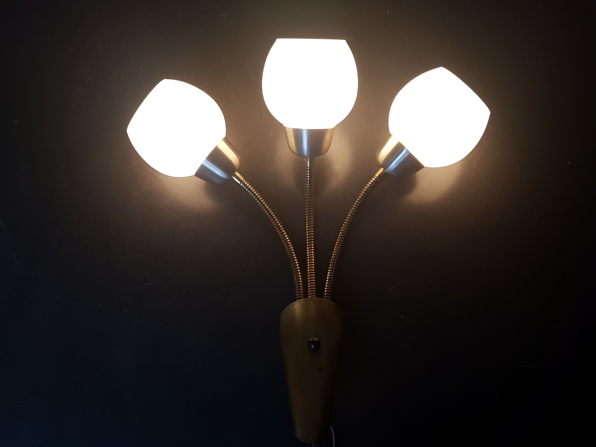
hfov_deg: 67.3
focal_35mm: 26
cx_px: 298
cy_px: 224
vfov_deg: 53.1
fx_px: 448
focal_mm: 4.2
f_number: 1.7
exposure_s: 1/100
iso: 80
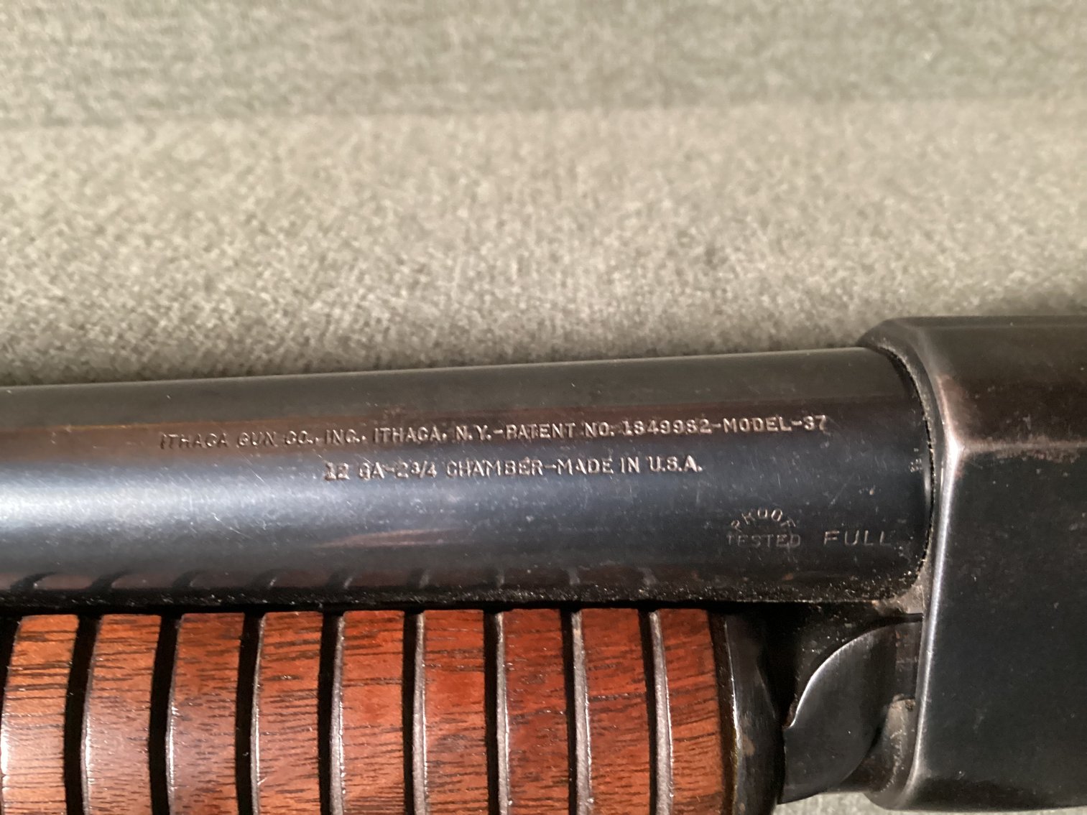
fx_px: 974
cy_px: 408
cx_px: 544
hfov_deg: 58.3
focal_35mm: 31
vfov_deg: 45.4
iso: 640
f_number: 2.4
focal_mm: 3.3
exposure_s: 1/30
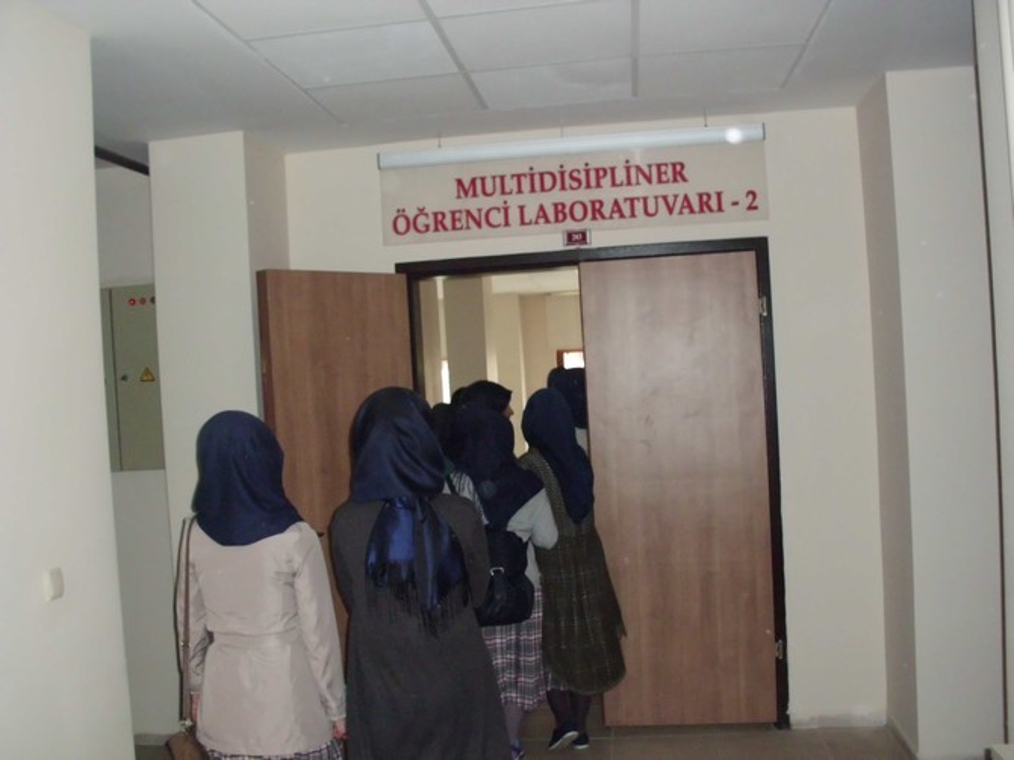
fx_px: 1054
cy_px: 380
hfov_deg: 51.4
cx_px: 507
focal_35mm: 36
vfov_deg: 39.6
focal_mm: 6.3
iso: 400
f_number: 2.9
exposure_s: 1/60
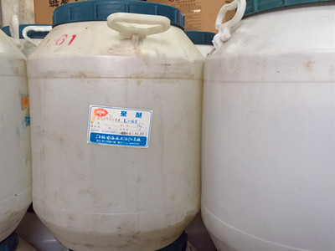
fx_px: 281
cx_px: 168
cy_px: 126
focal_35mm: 29
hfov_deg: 61.7
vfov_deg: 48.2
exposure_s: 1/8
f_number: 2.2
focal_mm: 4.15
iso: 100
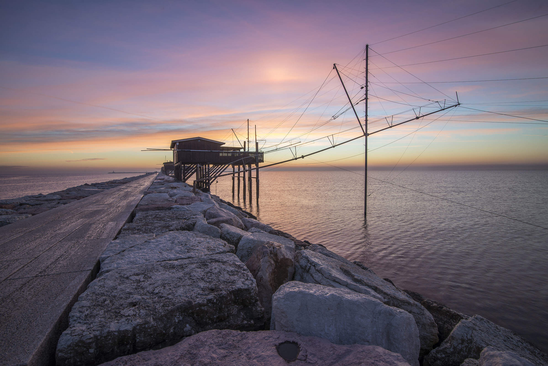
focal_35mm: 16
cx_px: 274
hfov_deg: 96.7
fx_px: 244
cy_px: 183
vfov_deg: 73.8
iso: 100
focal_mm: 16
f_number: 11
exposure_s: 1/4
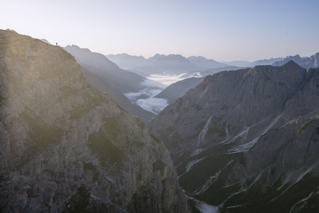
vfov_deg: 45.0
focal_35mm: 29
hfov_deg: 63.6
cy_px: 109
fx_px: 257
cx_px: 165
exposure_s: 1/640
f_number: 10
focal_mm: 28
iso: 100
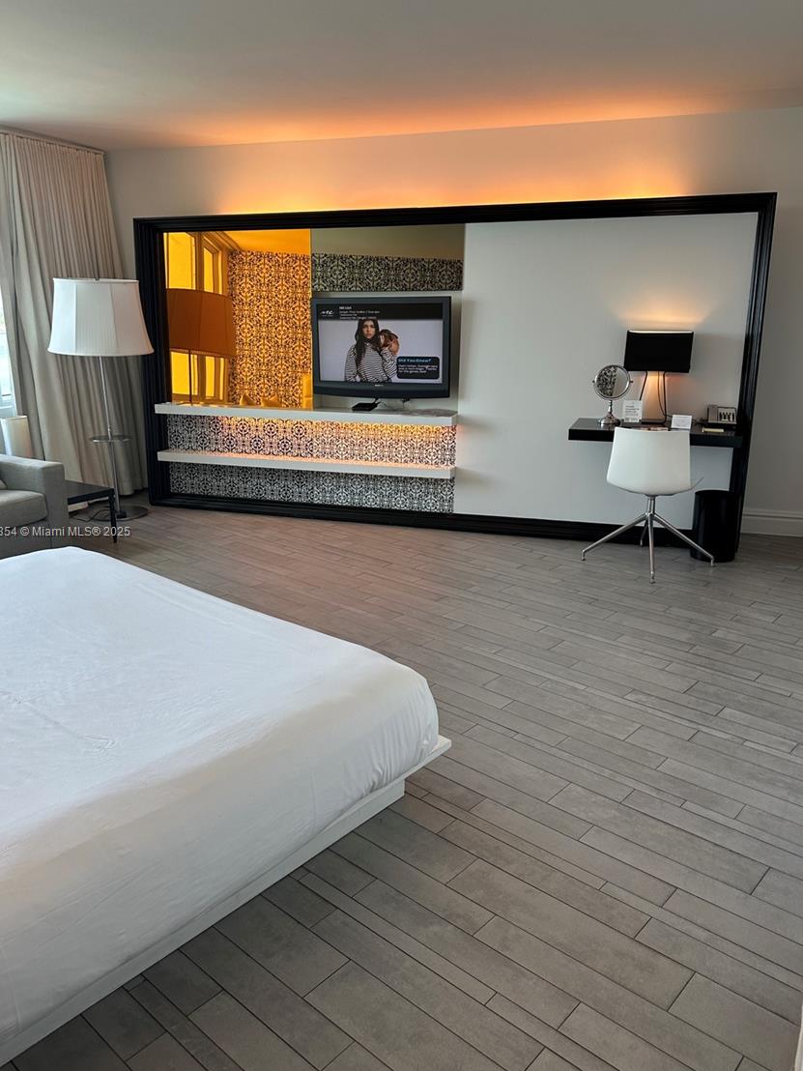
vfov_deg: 67.3
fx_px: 804
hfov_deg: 53.1
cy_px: 533
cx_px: 388
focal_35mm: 26
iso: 64
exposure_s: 1/198
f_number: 1.78
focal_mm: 6.86
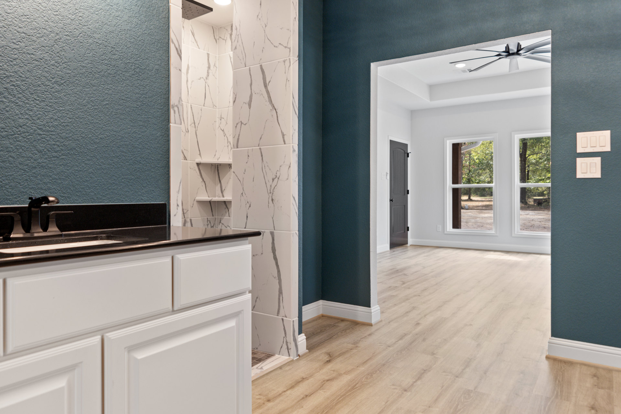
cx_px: 310
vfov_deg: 53.1
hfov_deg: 73.7
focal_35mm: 24
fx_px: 414
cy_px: 207
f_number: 2.8
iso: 400
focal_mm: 16
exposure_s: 1/30
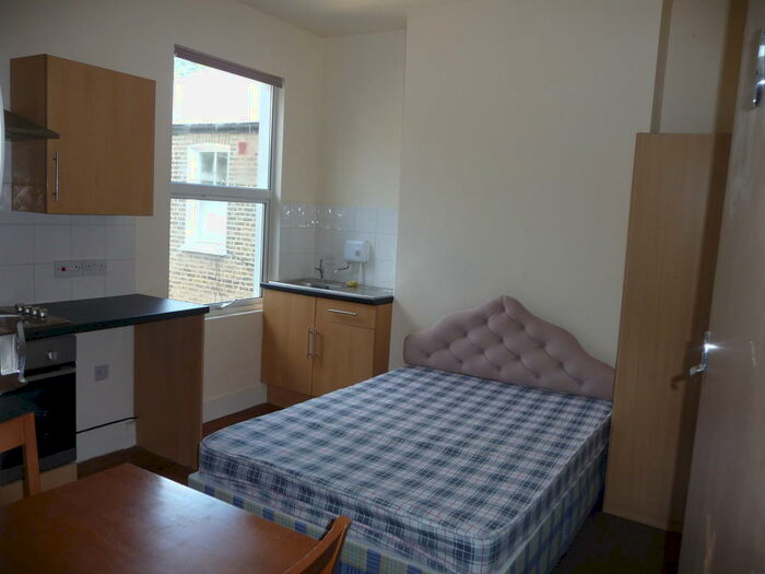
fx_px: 619
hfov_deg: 63.4
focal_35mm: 28
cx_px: 382
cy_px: 287
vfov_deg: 49.7
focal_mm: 4.7
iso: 100
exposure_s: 1/50
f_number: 3.3
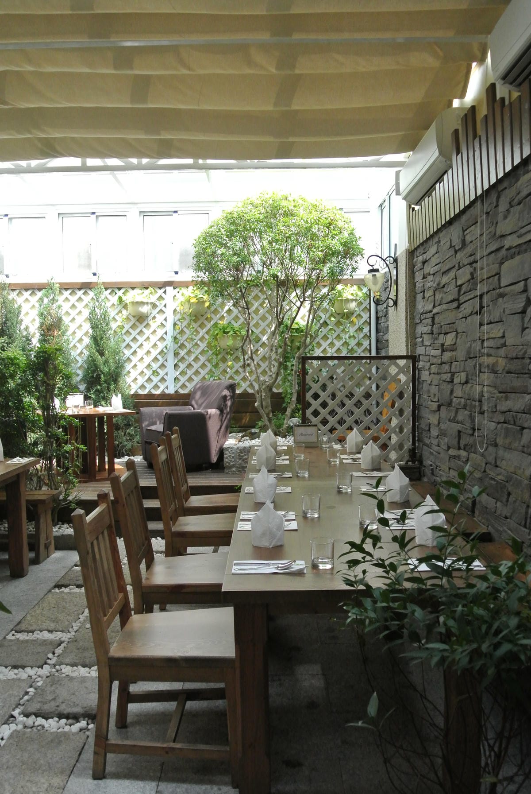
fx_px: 684
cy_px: 397
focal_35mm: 31
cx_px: 266
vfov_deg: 60.2
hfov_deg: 42.4
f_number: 5
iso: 800
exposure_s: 1/400
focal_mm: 11.8
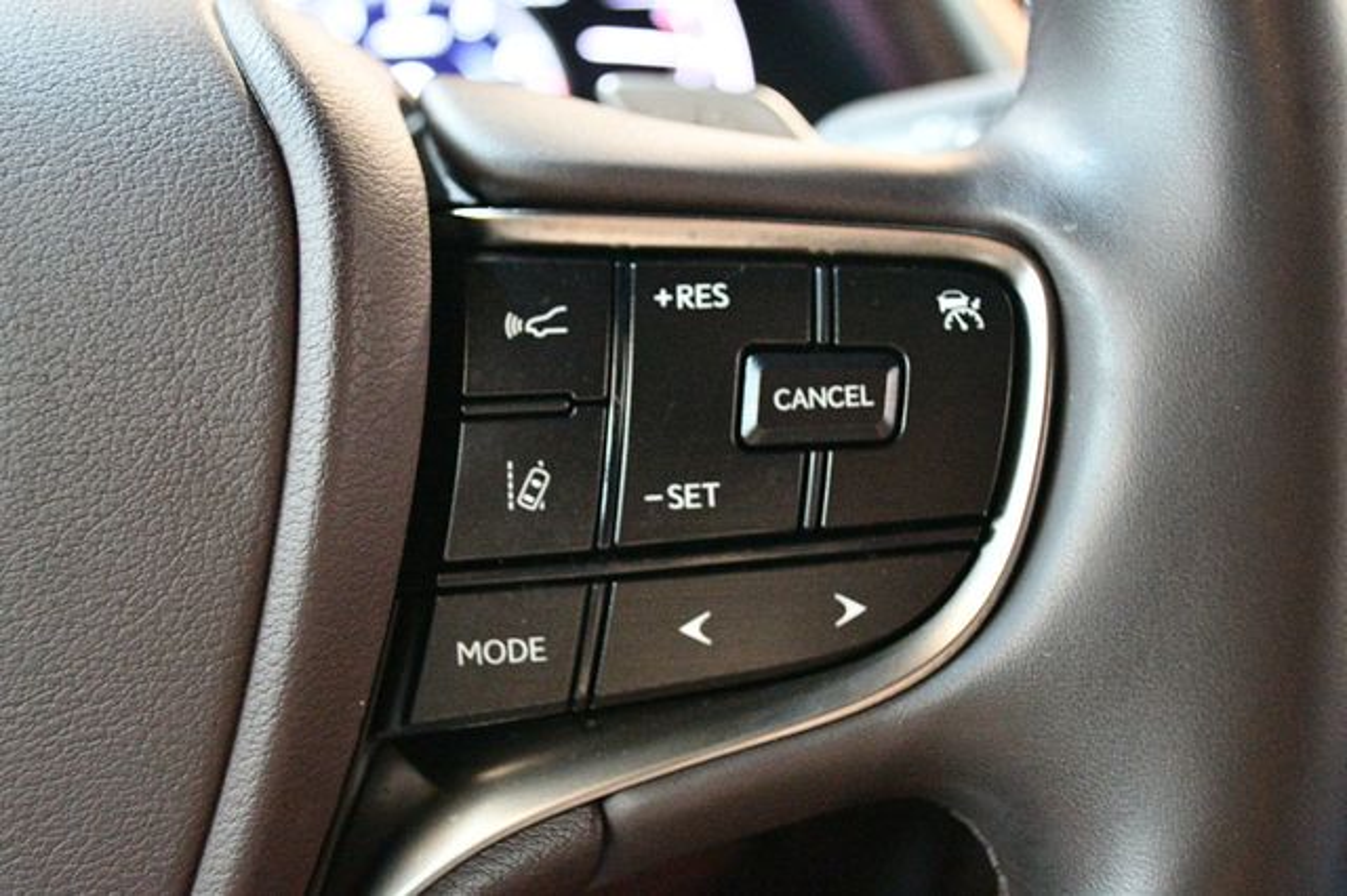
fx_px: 1458
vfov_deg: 34.2
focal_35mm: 39
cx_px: 674
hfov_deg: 49.6
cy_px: 448
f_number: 4.2
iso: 12800
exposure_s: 1/40
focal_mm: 26
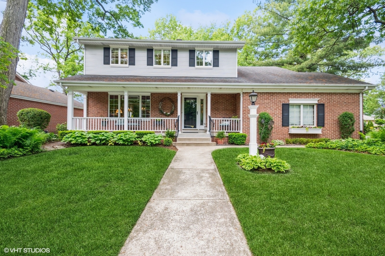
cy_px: 128
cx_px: 192
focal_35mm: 15
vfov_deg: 77.3
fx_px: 160
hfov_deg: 100.4
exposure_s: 1/15
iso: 100
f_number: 8
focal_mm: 10
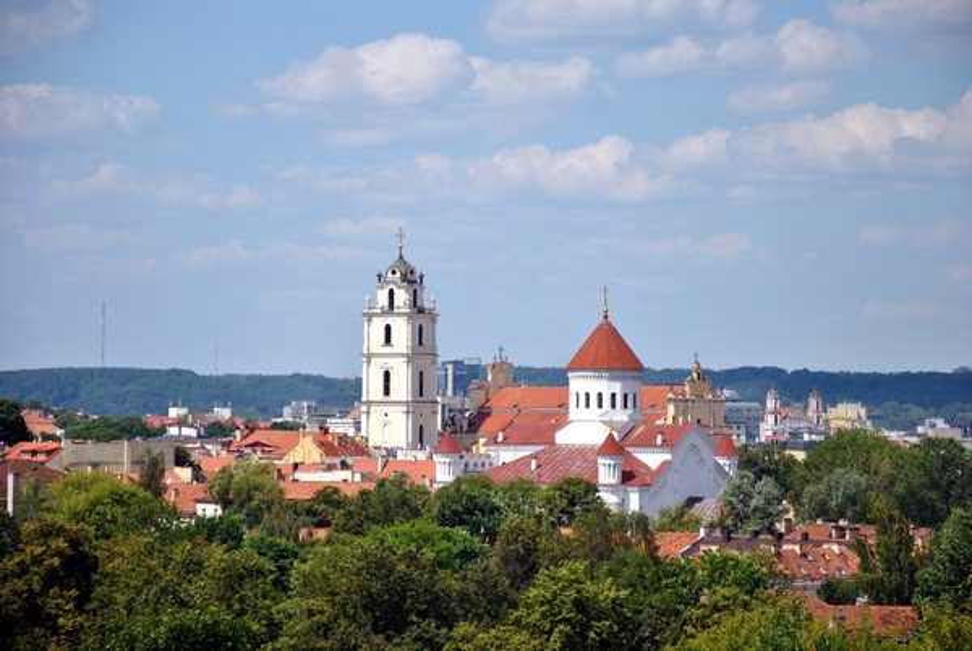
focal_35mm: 158
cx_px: 486
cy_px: 326
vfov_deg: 8.7
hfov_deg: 13.0
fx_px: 4259
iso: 100
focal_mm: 105
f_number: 6.3
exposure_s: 1/640
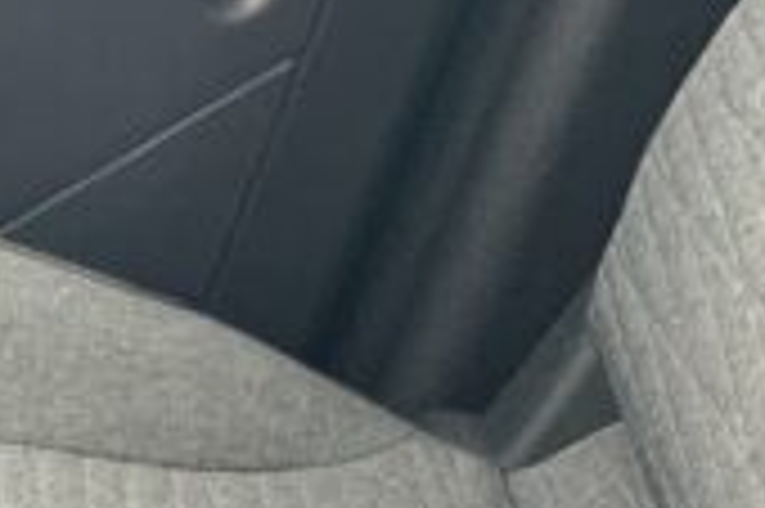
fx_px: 3015
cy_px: 1025
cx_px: -234
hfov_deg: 13.9
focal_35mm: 142
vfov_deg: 9.1
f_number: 1.8
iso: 64
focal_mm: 3
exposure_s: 1/102
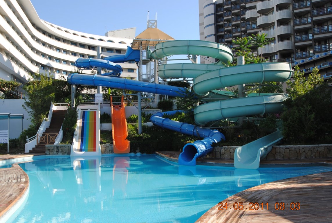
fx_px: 333
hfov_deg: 53.0
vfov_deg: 37.0
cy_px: 112
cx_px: 166
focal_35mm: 36
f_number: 6.3
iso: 100
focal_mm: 24
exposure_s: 1/200
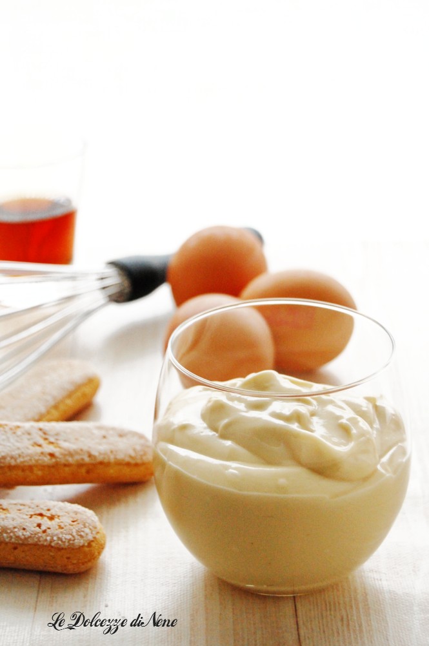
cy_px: 323
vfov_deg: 24.6
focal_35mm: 82
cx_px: 214
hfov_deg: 16.5
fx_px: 1477
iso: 800
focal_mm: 55
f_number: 5.6
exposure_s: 1/20
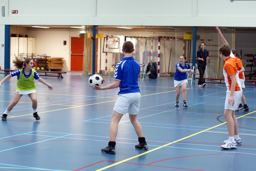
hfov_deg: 27.0
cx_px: 128
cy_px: 86
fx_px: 534
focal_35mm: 75
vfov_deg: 18.2
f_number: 2
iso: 1000
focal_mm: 50
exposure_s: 1/200
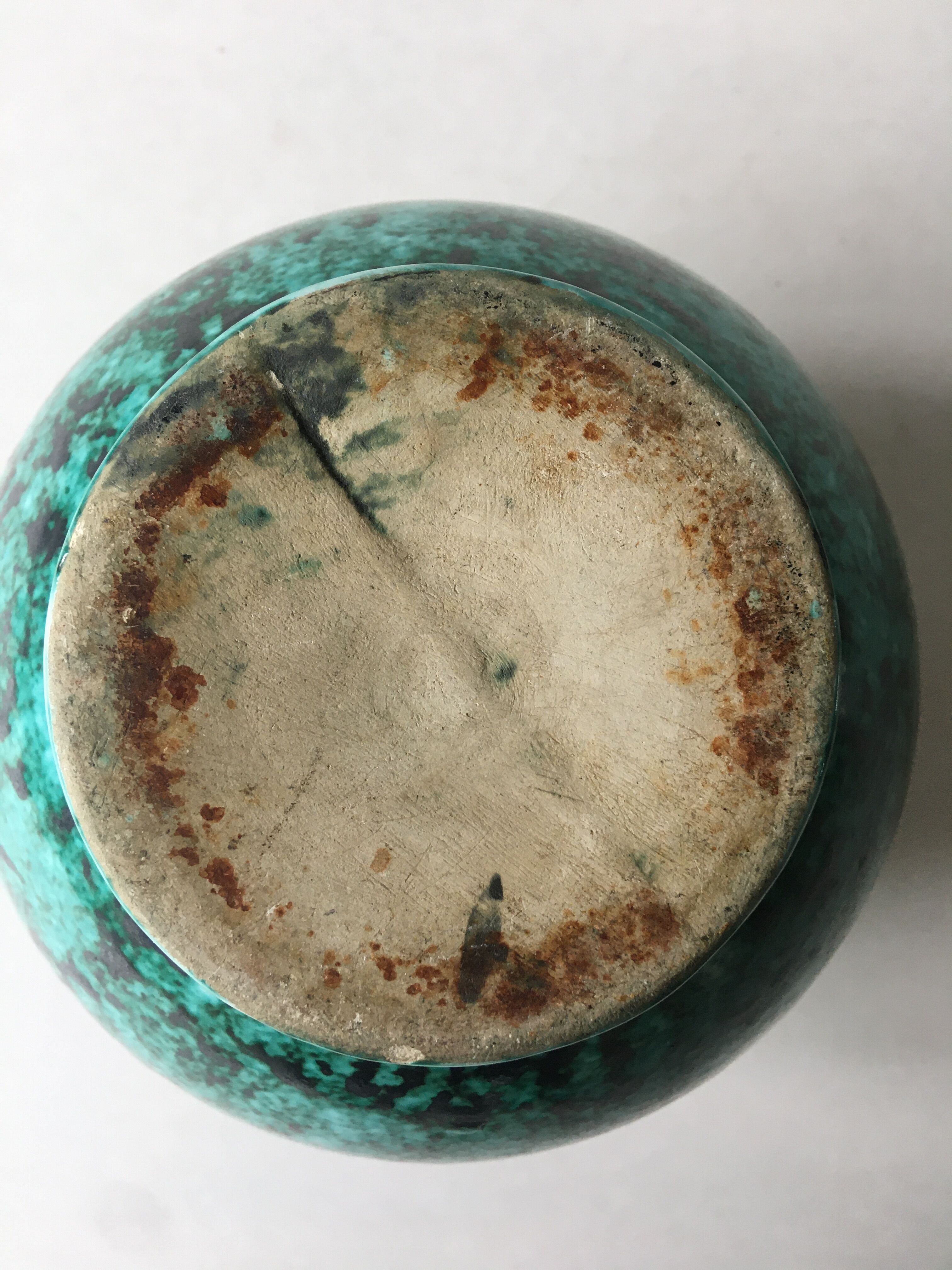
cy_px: 635
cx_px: 476
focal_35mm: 29
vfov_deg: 61.7
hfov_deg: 48.2
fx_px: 1063
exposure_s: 1/33
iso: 40
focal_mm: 4.15
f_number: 2.2
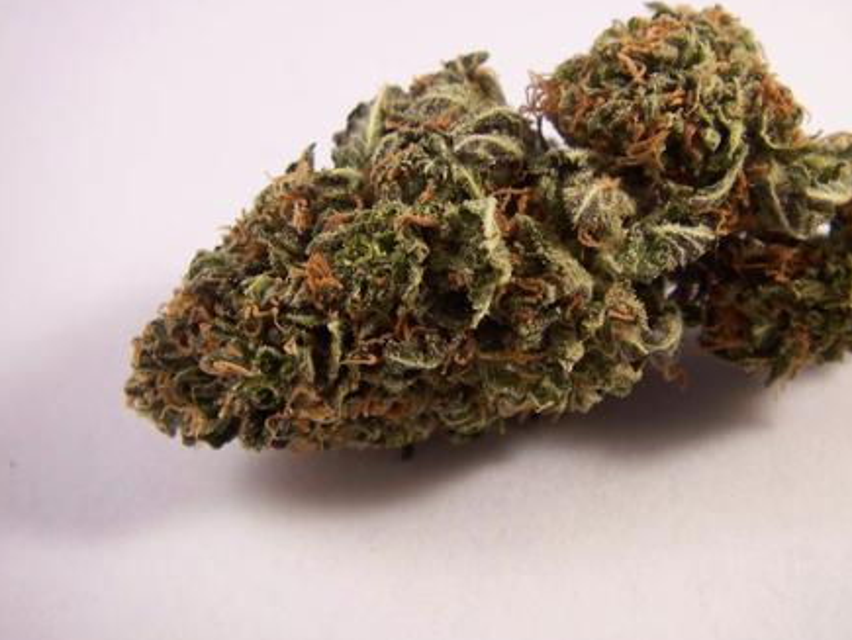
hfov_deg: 39.4
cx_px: 517
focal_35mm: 48
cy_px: 259
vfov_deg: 30.2
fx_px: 1182
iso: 200
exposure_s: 1/8
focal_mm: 6.3
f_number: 3.9
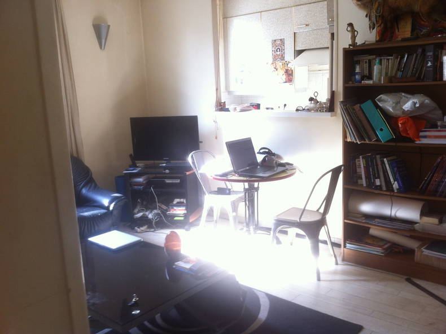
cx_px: 223
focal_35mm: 35
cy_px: 167
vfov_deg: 40.7
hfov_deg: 52.6
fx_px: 451
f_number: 2.8
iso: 80
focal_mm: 3.85
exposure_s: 1/24
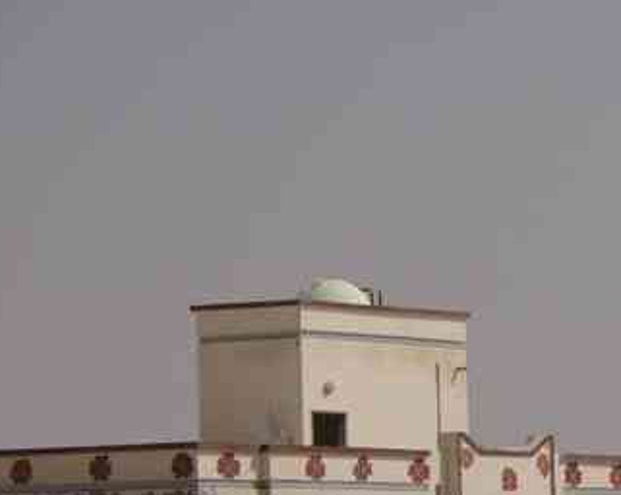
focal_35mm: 255
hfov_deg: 7.5
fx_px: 4681
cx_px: 909
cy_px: 625
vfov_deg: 6.0
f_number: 6.7
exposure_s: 1/750
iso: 100
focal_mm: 57.5
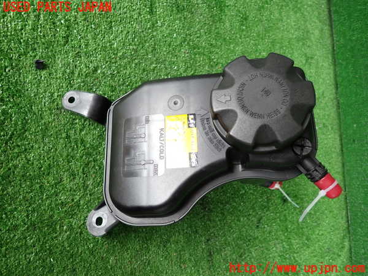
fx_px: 266
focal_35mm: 25
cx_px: 184
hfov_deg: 69.4
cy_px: 138
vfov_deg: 54.9
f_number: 2
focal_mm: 4.5
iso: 200
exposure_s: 1/125
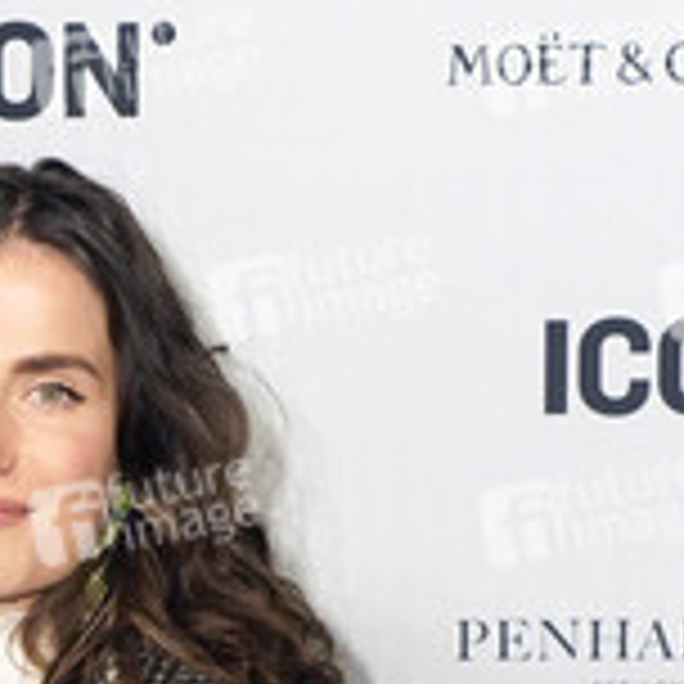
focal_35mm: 169
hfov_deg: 10.1
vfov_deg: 10.3
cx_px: -245
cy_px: 626
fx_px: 3778
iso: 1600
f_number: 5.6
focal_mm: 67
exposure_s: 1/160
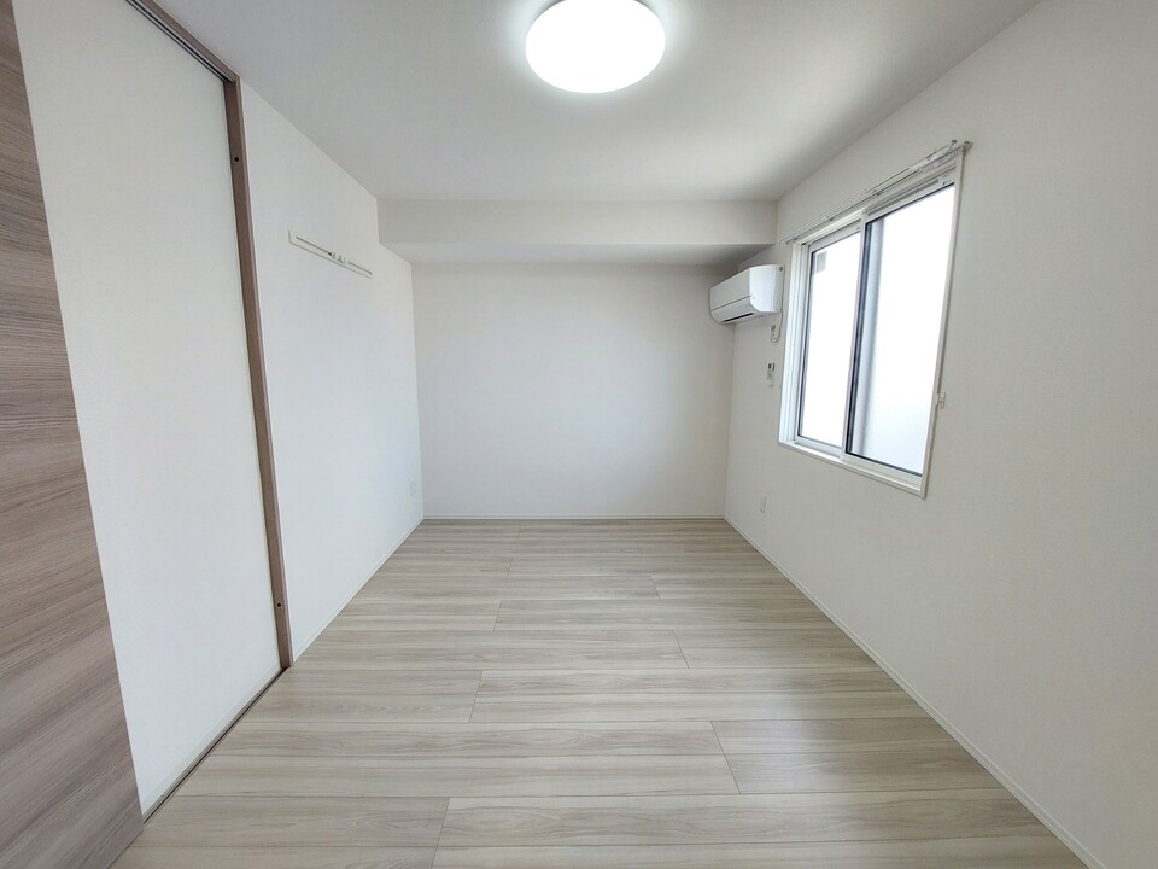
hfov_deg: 106.2
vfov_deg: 89.9
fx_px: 435
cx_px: 579
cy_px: 434
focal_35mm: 13
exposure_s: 1/60
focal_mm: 1.74
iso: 125
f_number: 2.2
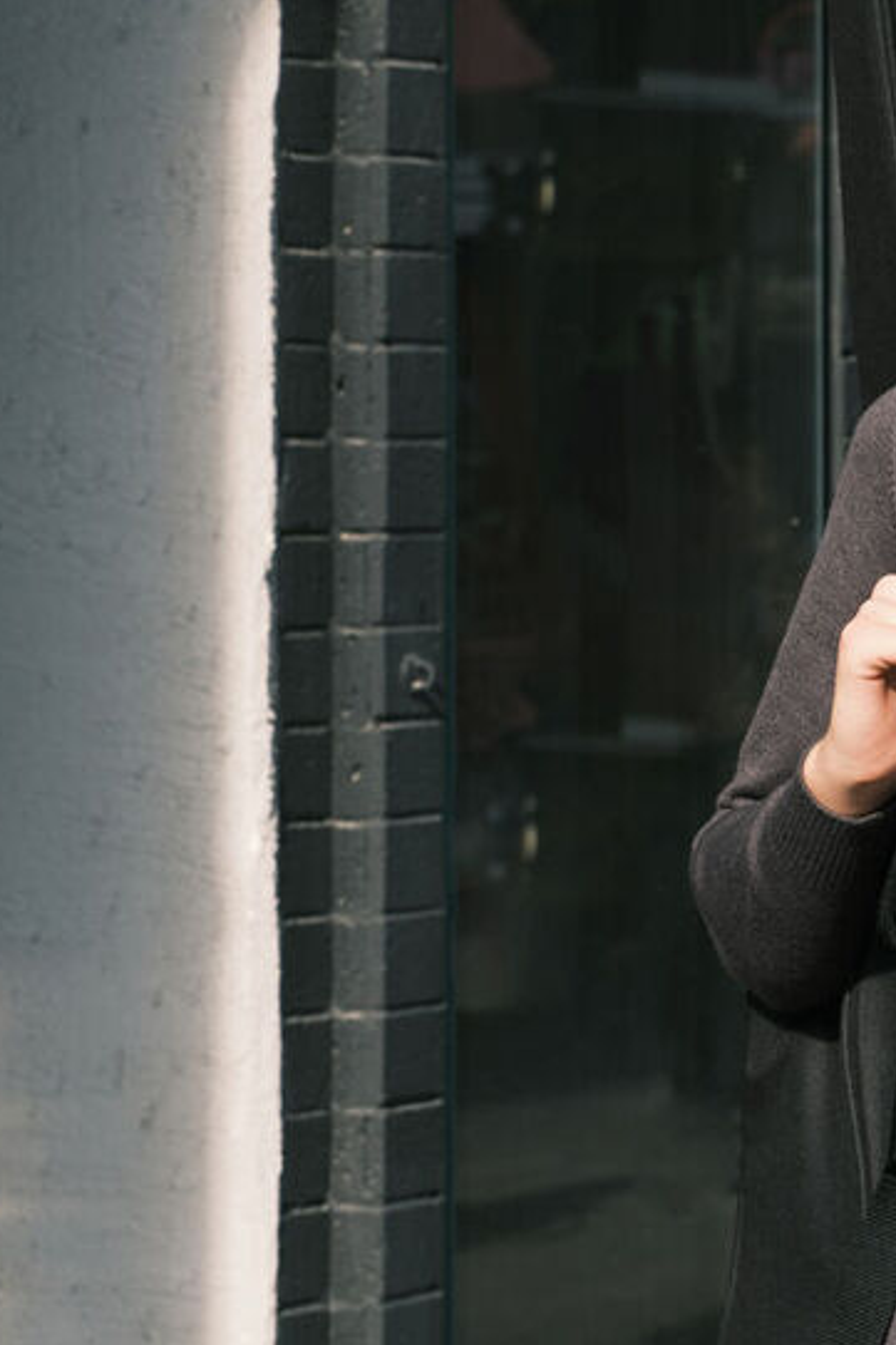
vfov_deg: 9.4
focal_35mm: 218
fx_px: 8143
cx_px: 1087
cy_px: 364
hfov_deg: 6.3
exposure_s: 1/200
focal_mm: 50
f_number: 5.6
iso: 200
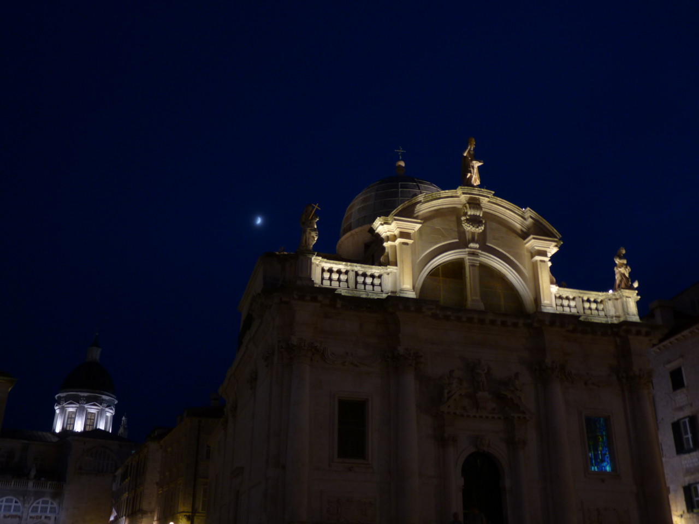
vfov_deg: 40.7
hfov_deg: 52.6
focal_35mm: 35
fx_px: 707
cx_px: 350
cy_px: 262
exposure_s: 1/4
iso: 80
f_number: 3
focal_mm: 6.2
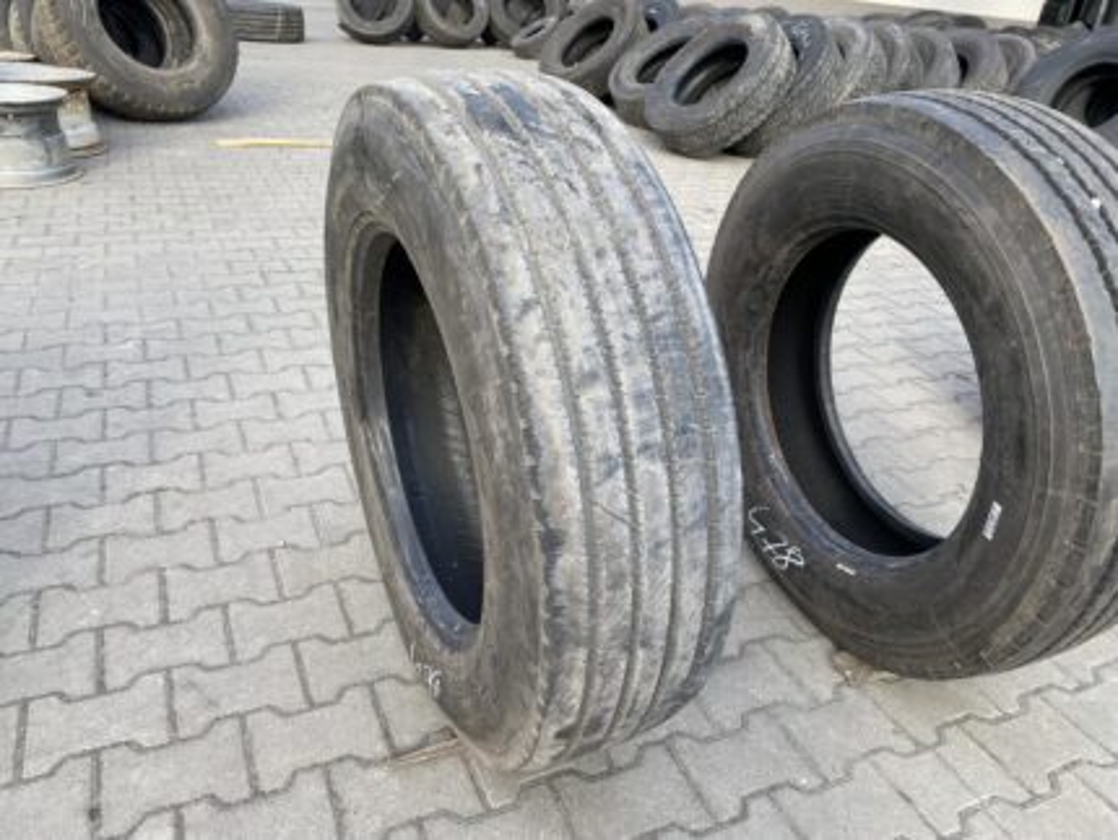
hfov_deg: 67.3
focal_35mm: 26
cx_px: 559
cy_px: 420
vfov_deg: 53.1
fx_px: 840
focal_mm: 4.25
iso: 32
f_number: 1.8
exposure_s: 1/398
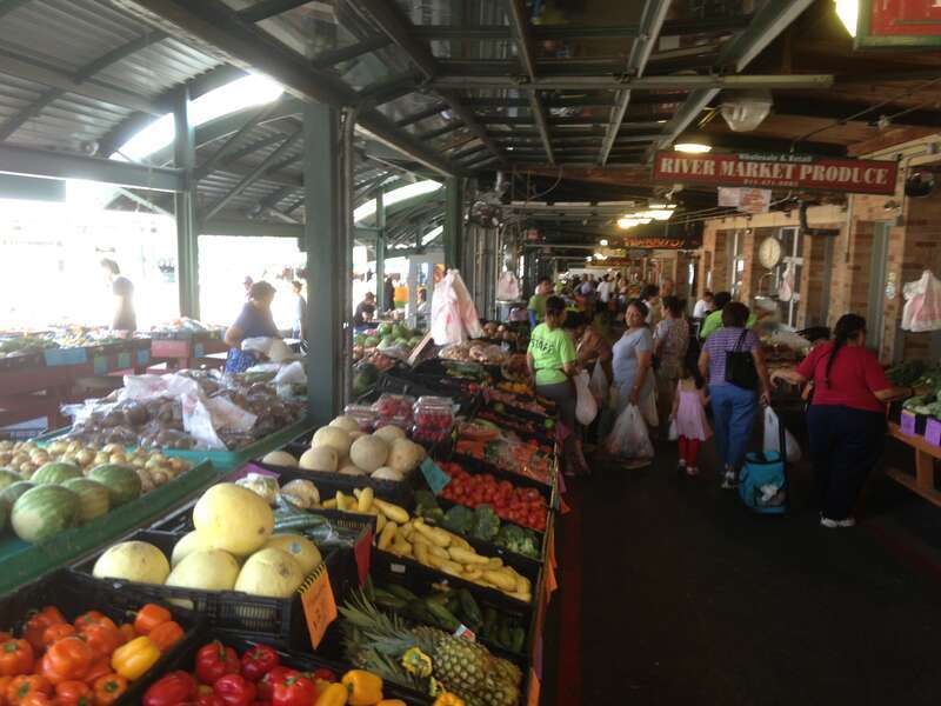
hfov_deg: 55.4
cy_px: 353
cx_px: 470
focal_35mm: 33
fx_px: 897
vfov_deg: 42.9
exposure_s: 1/30
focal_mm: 4.13
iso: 50
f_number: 2.4
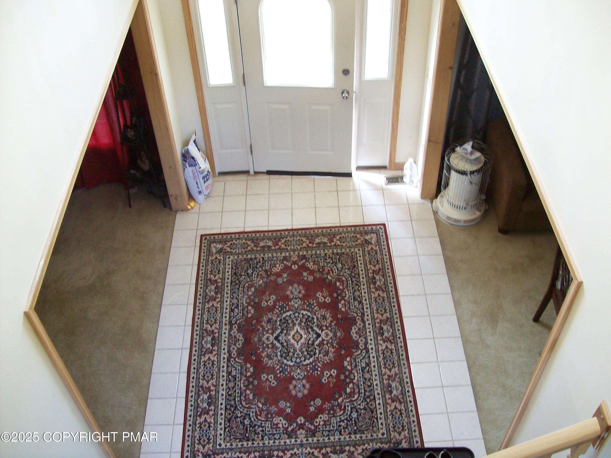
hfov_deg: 51.4
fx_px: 635
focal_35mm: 36
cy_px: 229
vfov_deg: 39.7
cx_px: 306
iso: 160
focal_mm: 6
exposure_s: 1/15.6
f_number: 2.7
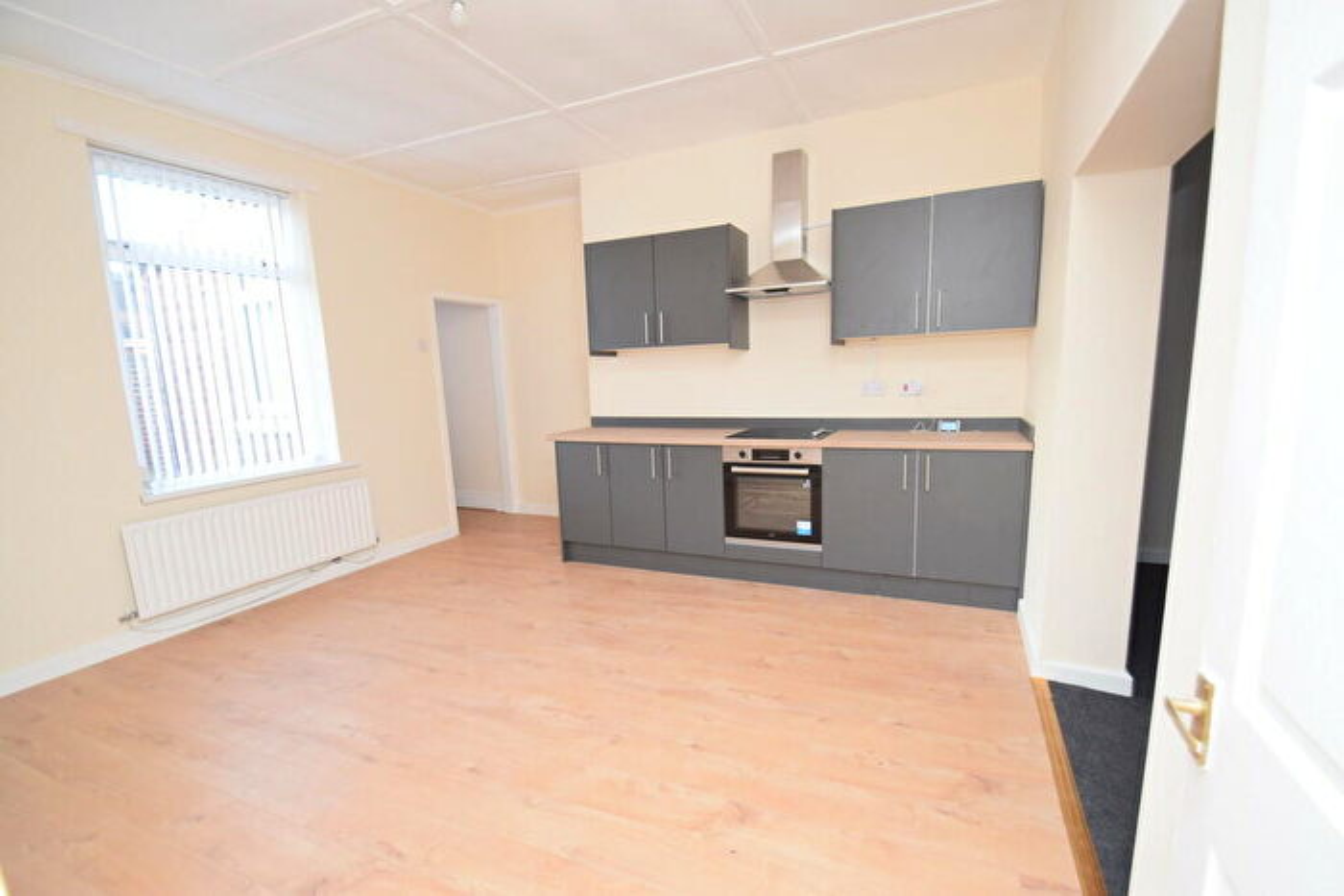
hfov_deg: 100.4
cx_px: 672
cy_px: 448
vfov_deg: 77.4
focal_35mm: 15
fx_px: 560
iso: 800
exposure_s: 1/100
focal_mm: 10
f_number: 5
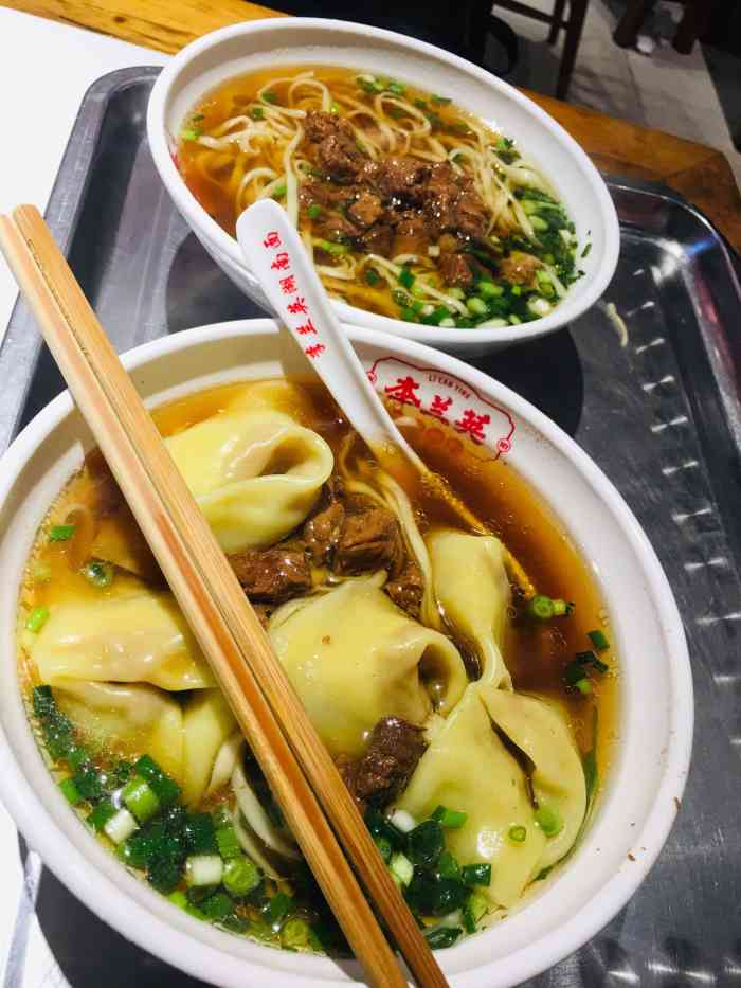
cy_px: 494
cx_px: 370
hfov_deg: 48.2
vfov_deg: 61.7
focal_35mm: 29
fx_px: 828
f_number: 2.2
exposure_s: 1/33
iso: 32
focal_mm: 4.15
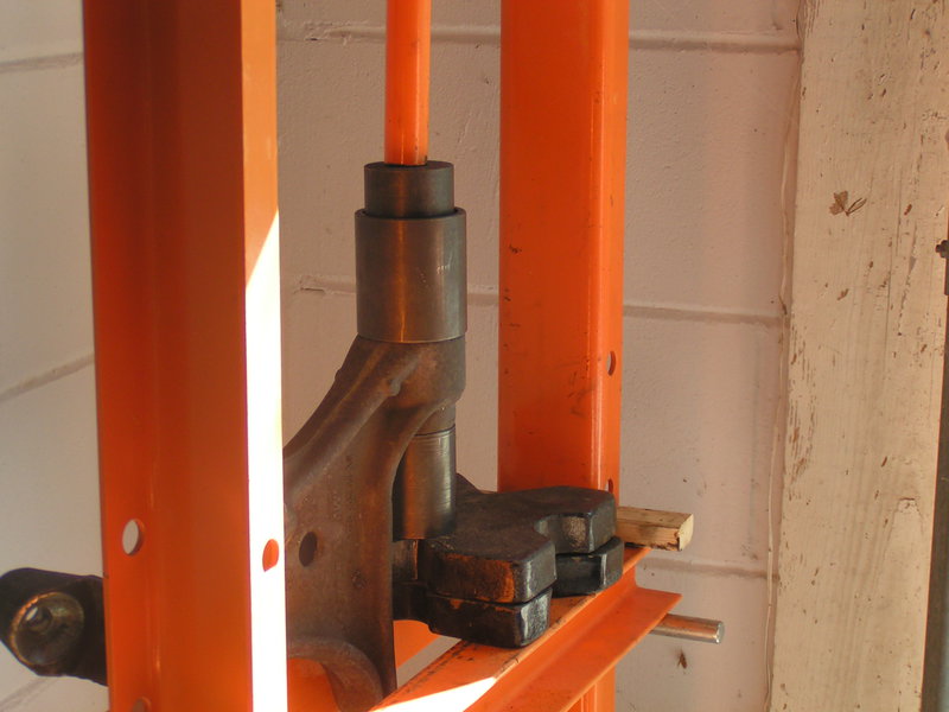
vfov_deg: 22.6
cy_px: 356
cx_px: 474
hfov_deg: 29.8
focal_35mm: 65
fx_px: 1782
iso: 50
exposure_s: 1/100
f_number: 3.2
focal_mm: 10
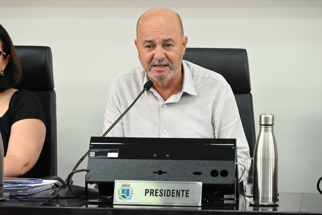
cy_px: 108
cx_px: 161
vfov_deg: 9.8
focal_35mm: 140
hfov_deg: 14.6
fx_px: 1253
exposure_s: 1/200
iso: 3200
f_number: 6.3
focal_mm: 140
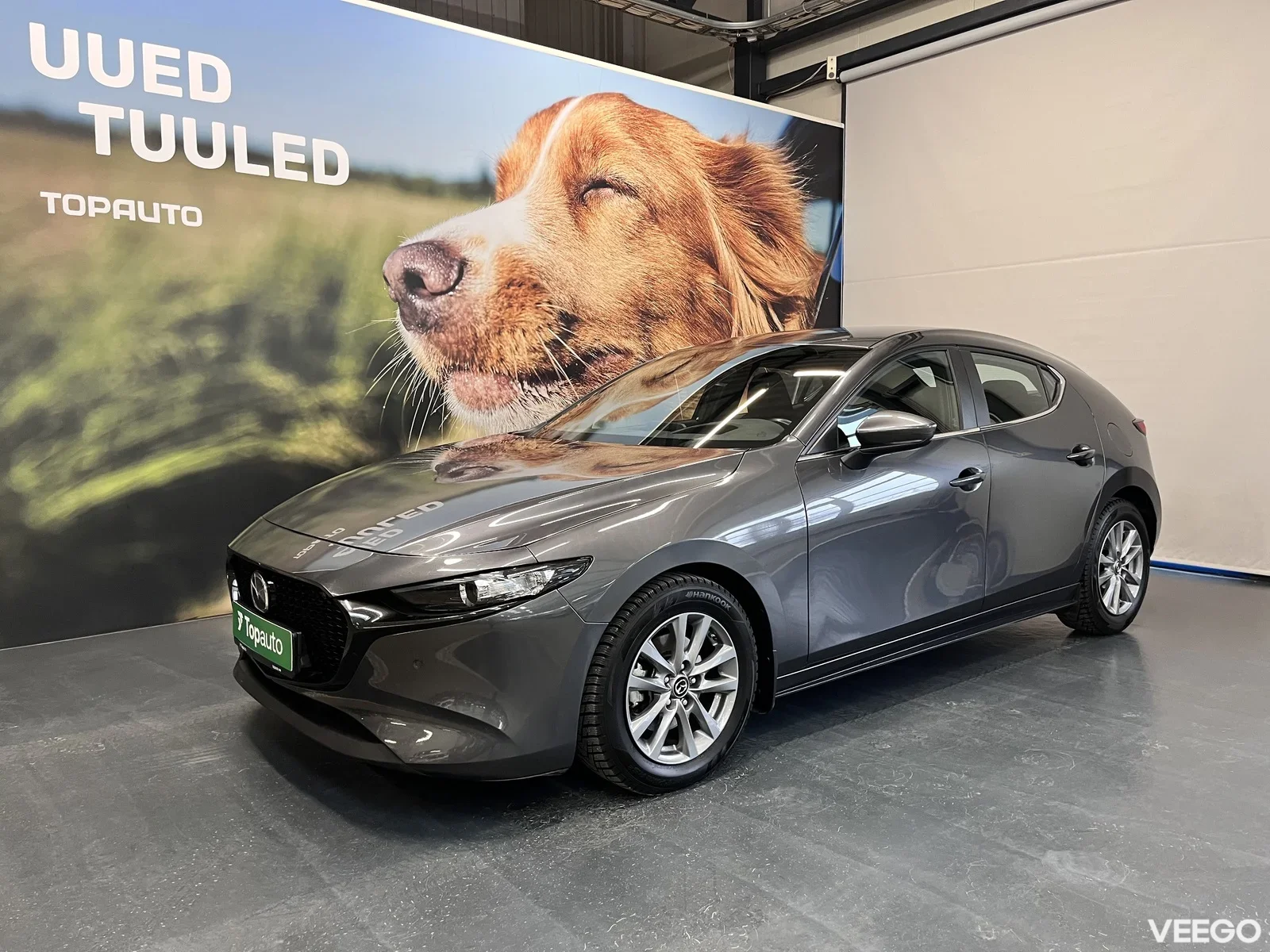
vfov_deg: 53.1
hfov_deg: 67.3
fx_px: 954
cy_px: 476
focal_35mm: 26
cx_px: 635
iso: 125
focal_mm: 5.1
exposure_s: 1/88
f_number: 1.6
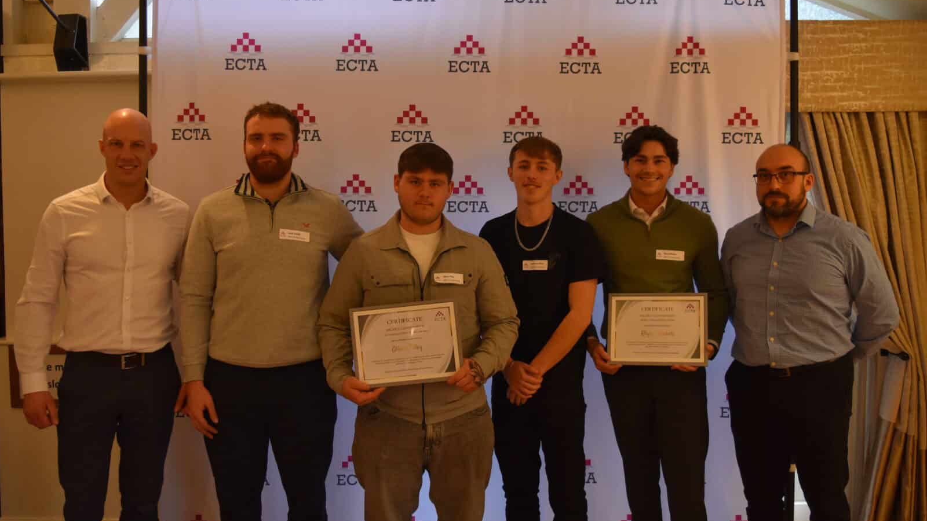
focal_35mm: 35
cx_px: 460
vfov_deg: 33.7
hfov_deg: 56.6
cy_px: 240
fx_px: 860
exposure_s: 1/60
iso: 900
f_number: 4
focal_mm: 22
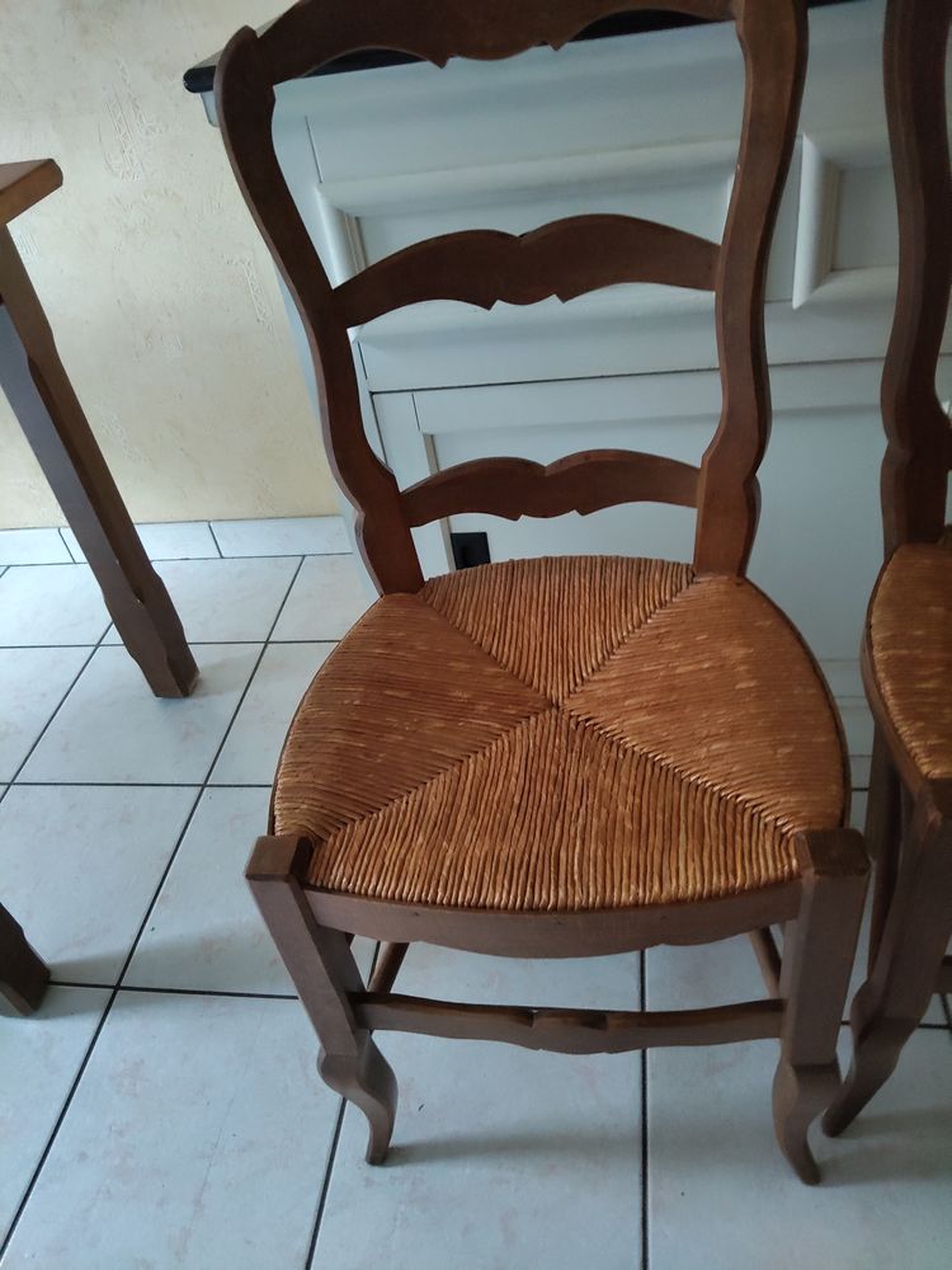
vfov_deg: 69.4
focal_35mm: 25
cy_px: 635
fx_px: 917
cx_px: 476
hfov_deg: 54.9
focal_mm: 4.15
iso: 1736
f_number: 1.8
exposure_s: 1/16.7
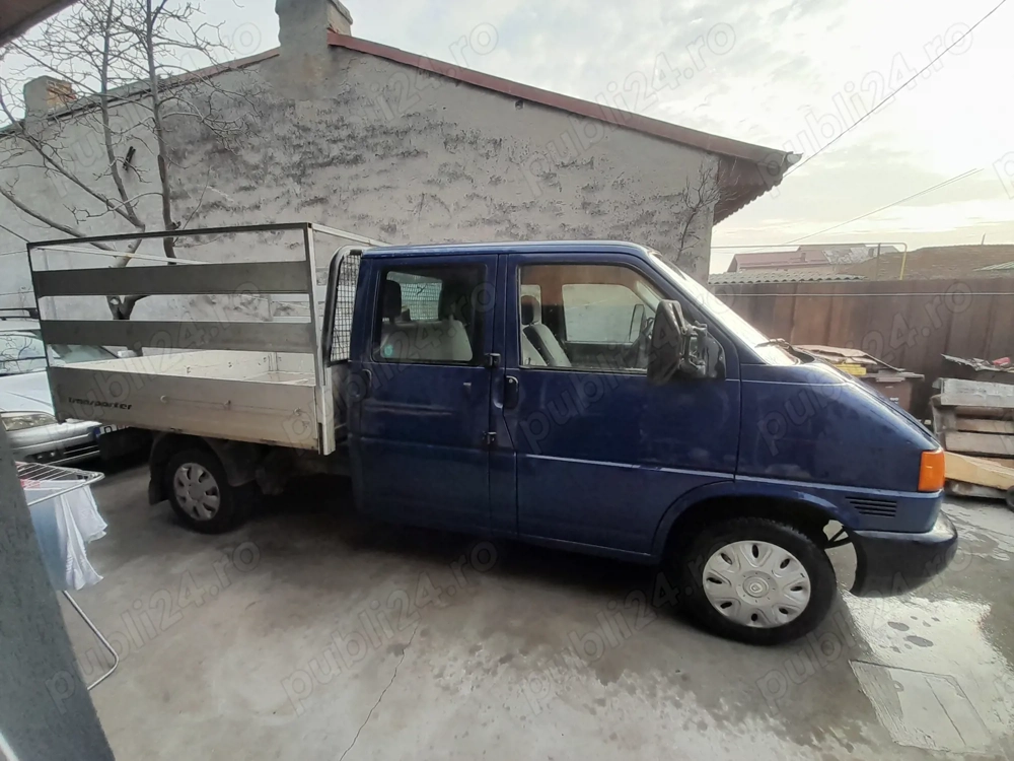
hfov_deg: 106.2
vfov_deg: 89.9
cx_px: 507
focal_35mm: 13
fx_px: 381
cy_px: 380
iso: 40
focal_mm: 1.13
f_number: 2.2
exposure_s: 1/111
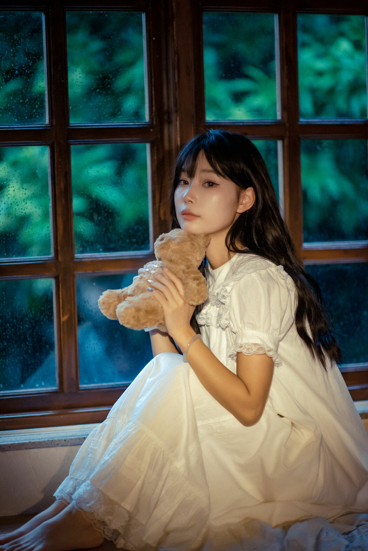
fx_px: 1303
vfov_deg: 23.9
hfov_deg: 16.1
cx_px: 184
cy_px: 276
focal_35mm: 85
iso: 2000
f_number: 1.4
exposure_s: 1/2500
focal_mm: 85
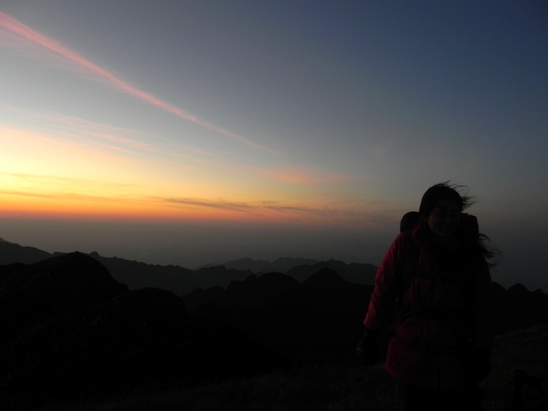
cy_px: 206
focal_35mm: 29
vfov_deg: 48.2
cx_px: 274
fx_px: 459
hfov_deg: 61.7
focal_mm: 5.2
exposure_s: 1/62.3
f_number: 2.8
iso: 160
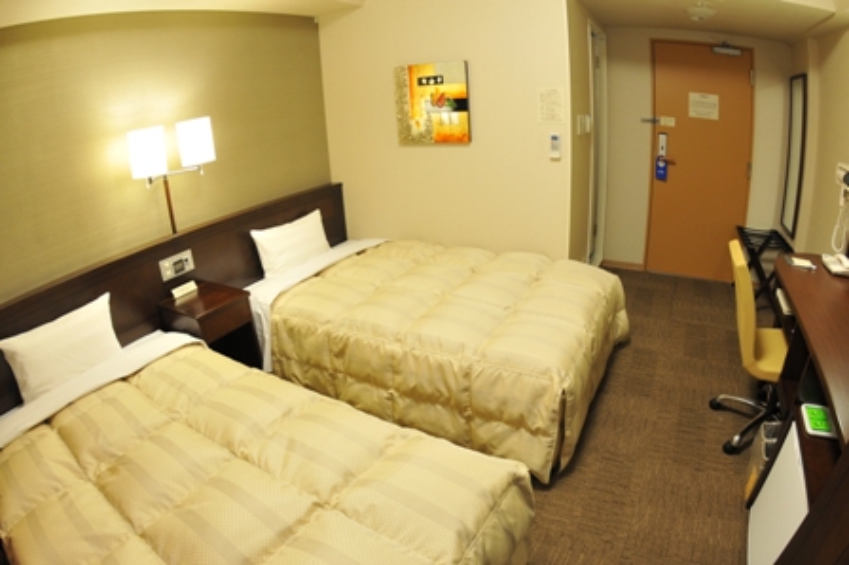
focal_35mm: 20
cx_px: 424
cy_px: 282
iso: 400
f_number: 7.1
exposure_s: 1/8
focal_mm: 13
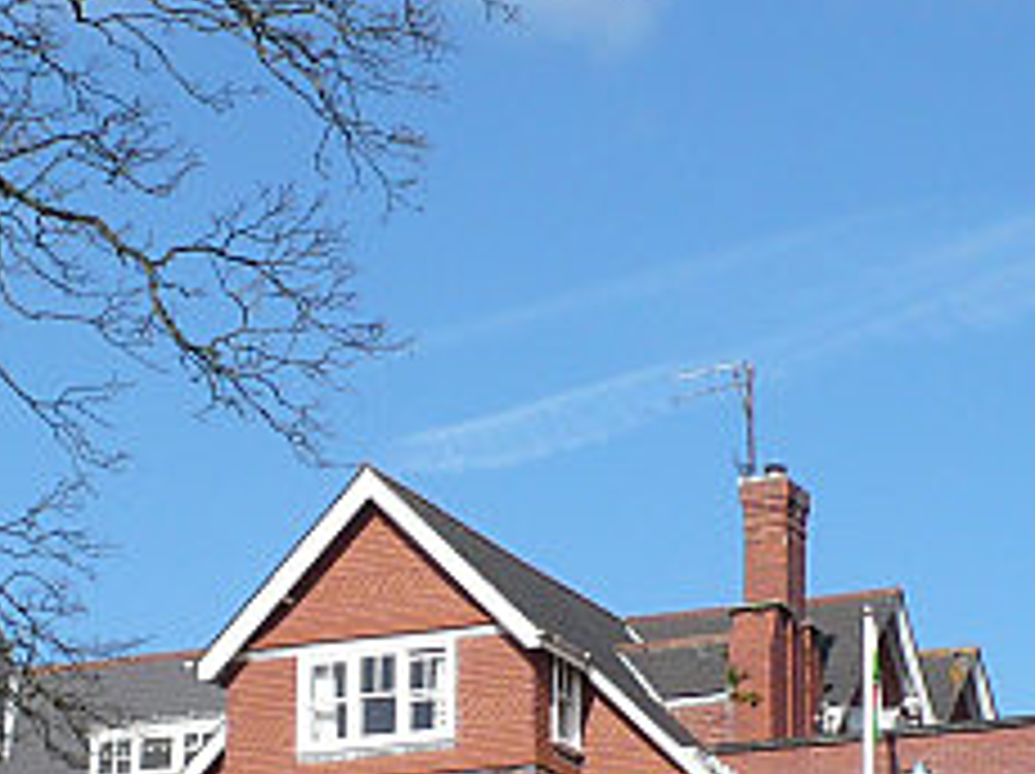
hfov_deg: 19.0
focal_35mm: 103
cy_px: 1044
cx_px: 320
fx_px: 3076
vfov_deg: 13.7
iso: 100
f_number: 8
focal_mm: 6.1
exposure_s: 1/200
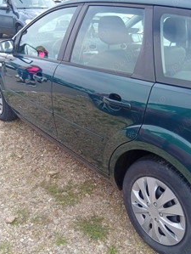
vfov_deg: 51.3
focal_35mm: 36
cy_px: 129
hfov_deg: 39.7
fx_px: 264
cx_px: 109
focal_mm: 3.84
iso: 50
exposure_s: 1/284
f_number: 1.8
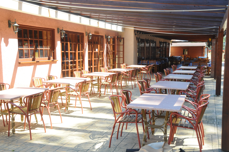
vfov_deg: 34.1
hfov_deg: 49.6
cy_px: 76
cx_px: 114
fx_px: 248
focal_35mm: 39
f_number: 9
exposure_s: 1/100
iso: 800
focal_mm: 26
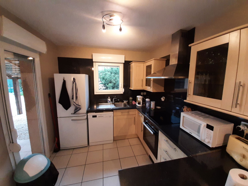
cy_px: 93
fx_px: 93
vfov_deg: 89.9
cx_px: 124
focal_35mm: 13
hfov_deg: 106.2
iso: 250
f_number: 2.2
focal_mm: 1.42
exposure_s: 1/50
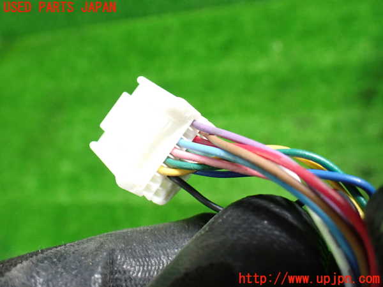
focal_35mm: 30
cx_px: 192
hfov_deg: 60.0
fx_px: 332
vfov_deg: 46.8
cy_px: 144
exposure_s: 1/40
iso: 800
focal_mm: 5.4
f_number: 2.3
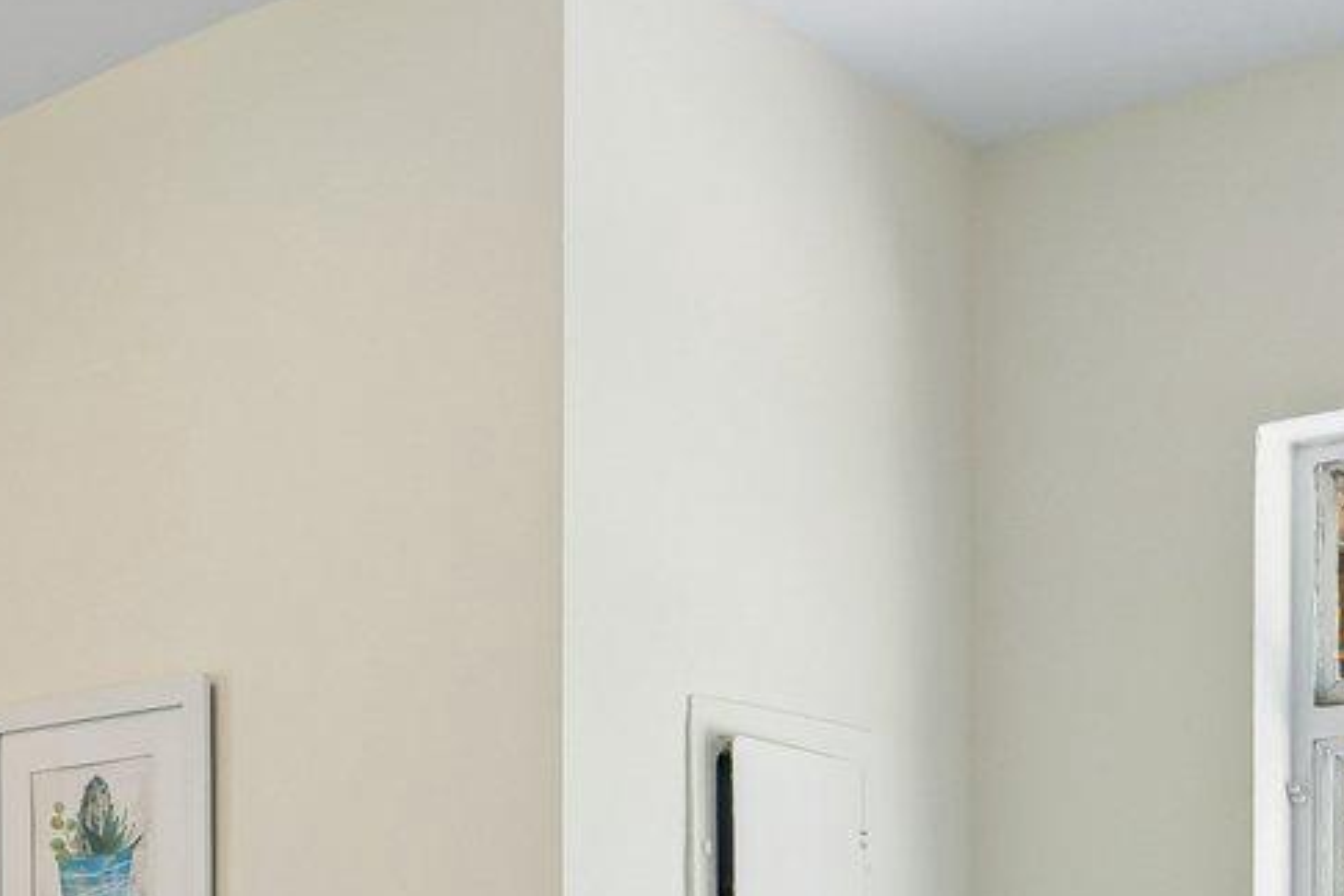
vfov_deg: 21.4
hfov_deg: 31.5
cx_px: 8
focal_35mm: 59
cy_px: 1074
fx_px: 2202
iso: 400
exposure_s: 1/15
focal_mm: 14
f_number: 8
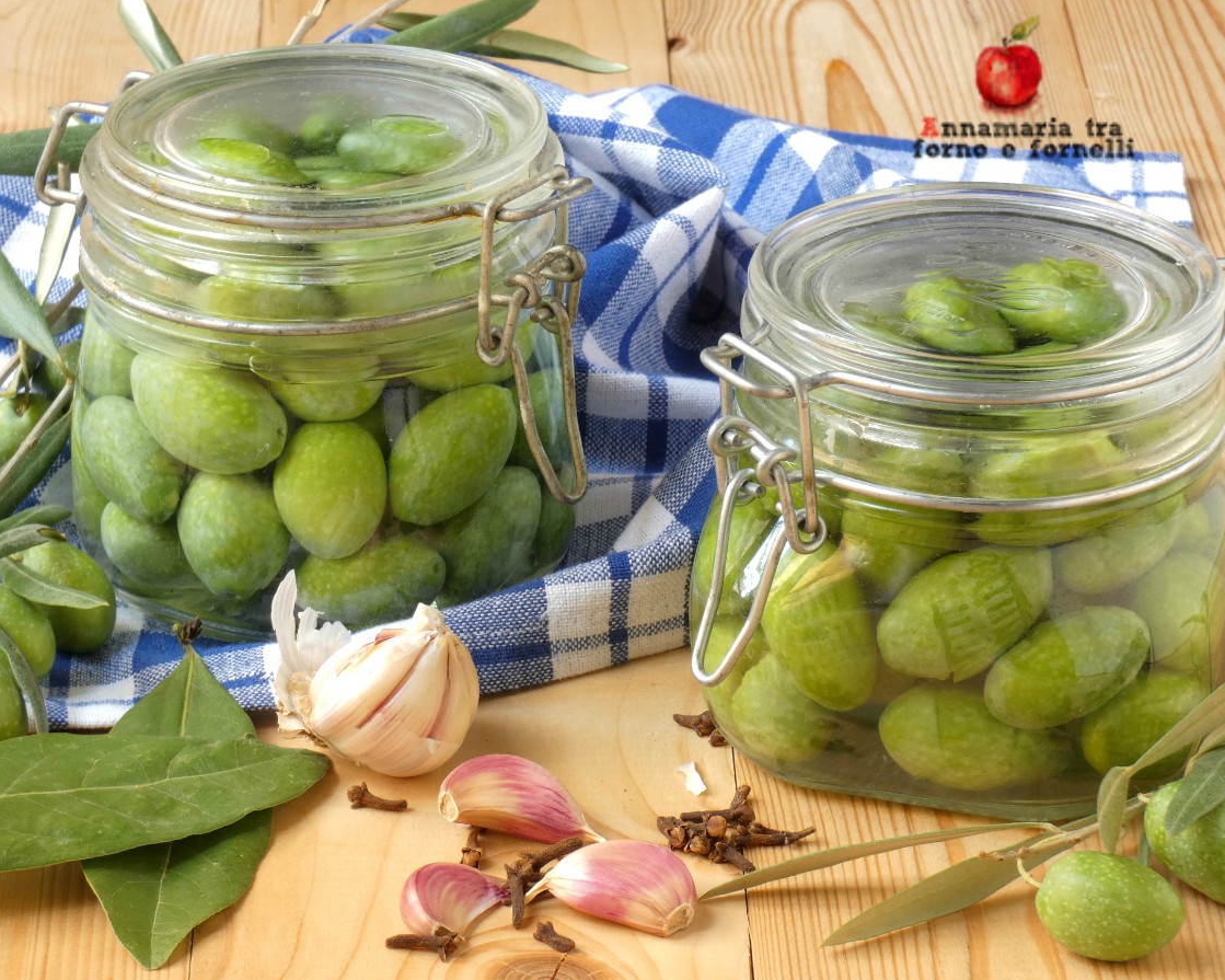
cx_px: 612
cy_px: 489
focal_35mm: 157
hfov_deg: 12.3
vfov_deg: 9.8
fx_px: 5692
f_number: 5.6
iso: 80
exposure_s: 1/5
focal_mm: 26.9
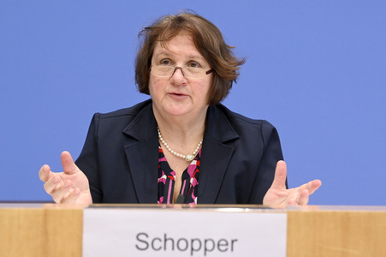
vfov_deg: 15.9
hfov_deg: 23.7
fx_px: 921
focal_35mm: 86
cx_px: 193
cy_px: 128
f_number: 6.3
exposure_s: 1/320
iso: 4000
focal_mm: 86
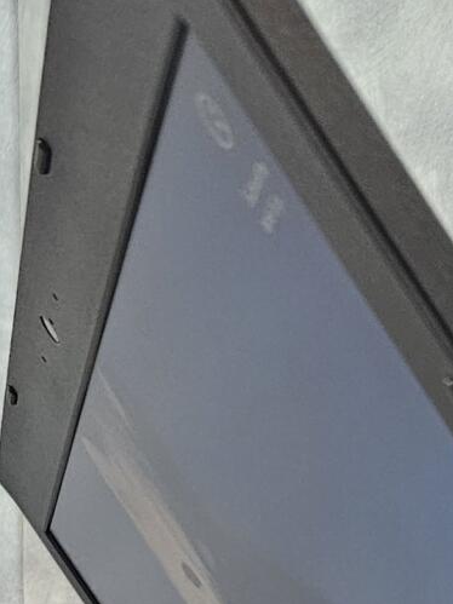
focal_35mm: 118
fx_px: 2060
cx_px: 212
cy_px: 890
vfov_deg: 15.5
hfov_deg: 12.5
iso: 400
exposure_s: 1/100
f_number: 1.8
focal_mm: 5.4
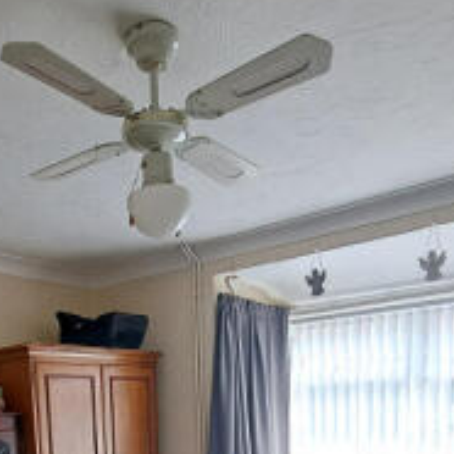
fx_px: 534
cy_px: 497
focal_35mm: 36
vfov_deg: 38.3
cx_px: 128
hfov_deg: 44.9
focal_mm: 1.74
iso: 50
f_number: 2.2
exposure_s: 1/50
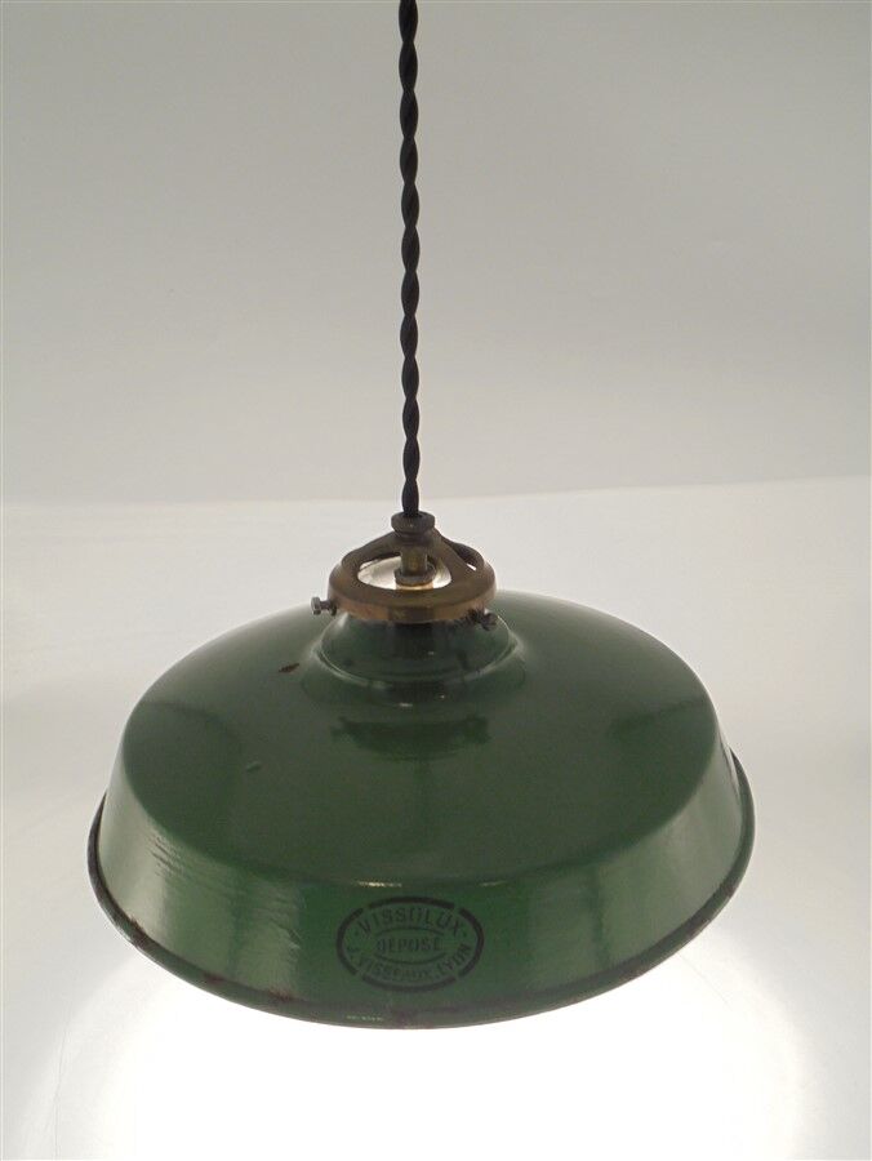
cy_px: 580
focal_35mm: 38
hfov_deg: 37.8
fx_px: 1275
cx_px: 436
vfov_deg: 49.0
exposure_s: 1/40
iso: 100
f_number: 4.2
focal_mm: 6.9
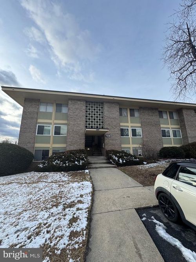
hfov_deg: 85.7
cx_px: 98
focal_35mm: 14
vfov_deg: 102.1
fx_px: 106
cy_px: 131
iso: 40
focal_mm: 2.22
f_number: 2.2
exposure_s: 1/664
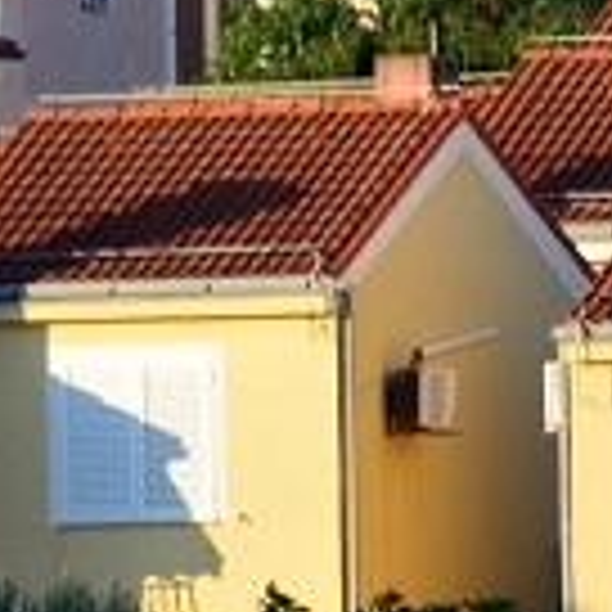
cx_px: -529
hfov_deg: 0.6
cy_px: 983
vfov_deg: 0.6
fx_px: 56226
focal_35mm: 2811
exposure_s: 1/800
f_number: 6.3
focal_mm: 300
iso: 400
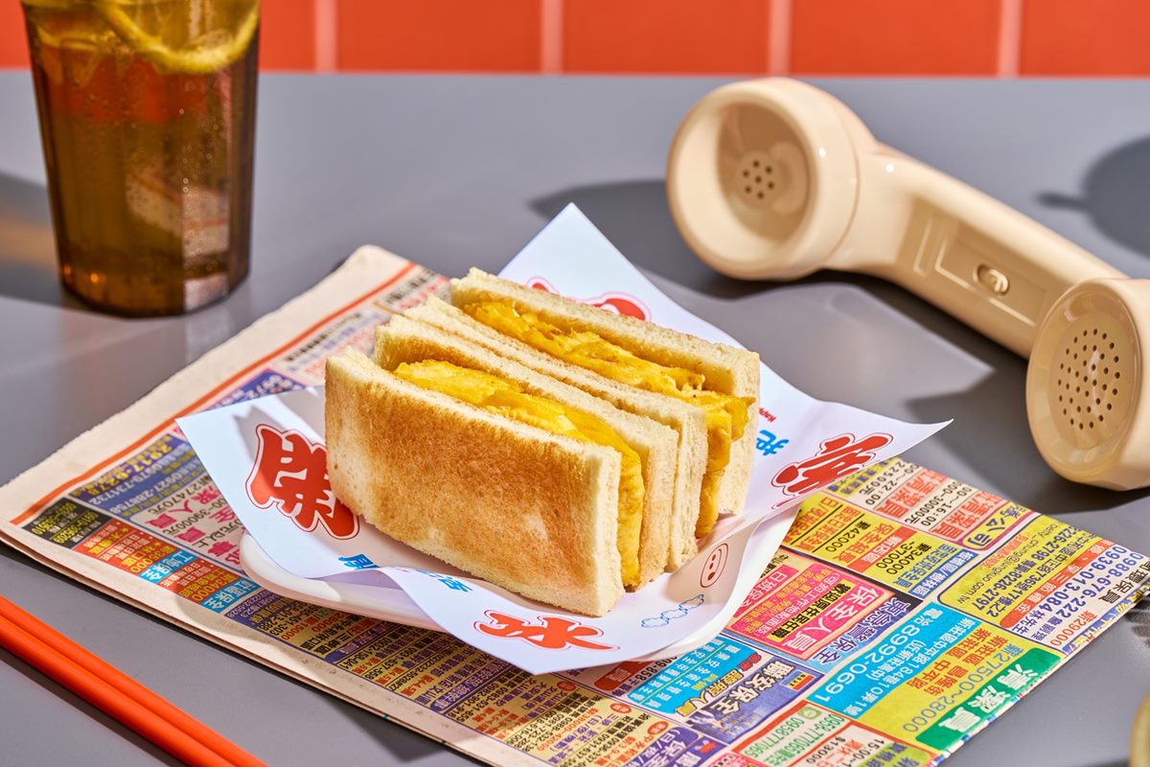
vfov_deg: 7.6
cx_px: 575
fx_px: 5750
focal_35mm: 180
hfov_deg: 11.4
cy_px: 384
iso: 64
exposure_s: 1/125
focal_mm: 180
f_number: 7.1
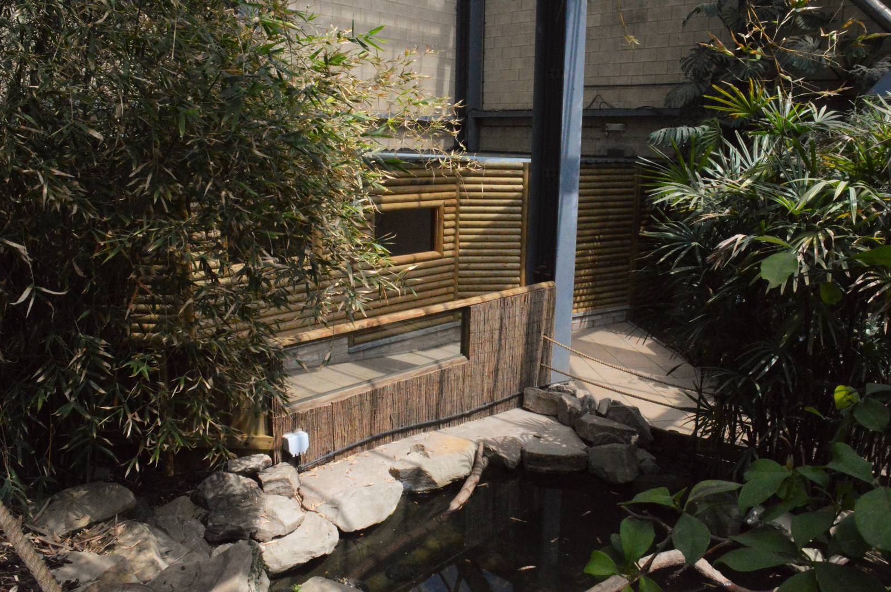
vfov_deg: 47.9
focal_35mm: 27
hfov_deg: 67.4
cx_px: 446
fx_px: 668
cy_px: 296
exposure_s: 1/1250
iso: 6400
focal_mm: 18
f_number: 22
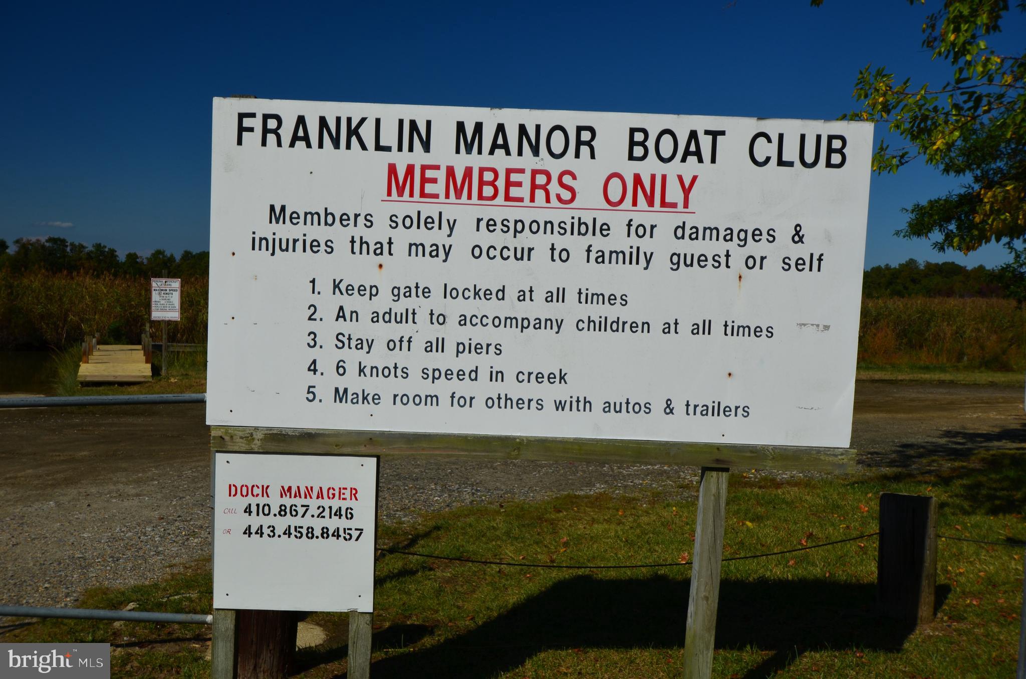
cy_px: 340
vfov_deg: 36.7
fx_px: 1024
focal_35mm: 36
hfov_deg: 53.2
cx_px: 513
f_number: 11
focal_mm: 24
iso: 200
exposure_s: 1/400
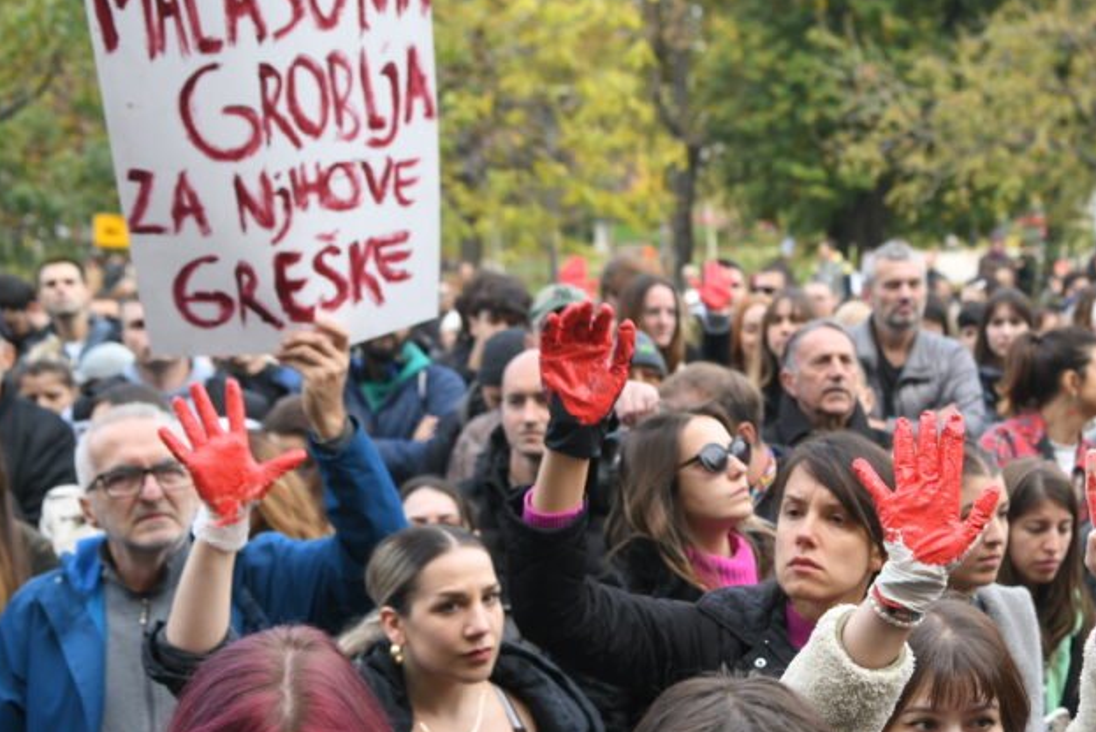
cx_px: 885
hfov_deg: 28.6
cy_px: 509
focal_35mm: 69
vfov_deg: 19.7
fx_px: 2102
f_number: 4
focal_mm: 42
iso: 200
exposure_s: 1/200
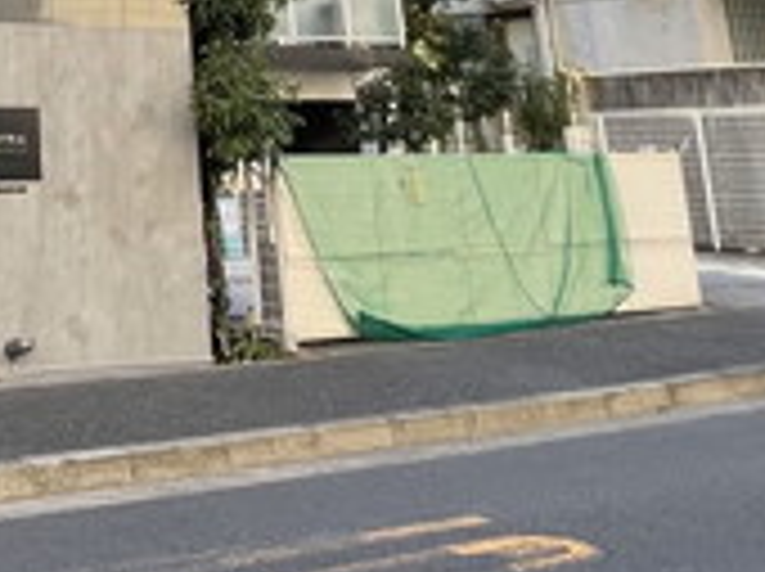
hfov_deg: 26.8
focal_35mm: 66
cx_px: -94
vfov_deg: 19.1
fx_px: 1457
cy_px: -320
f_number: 2.4
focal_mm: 1.54
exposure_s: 1/99
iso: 32
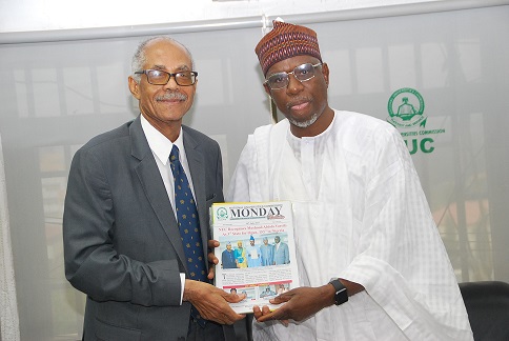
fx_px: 1062
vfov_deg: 18.2
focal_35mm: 75
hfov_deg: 27.0
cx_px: 254
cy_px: 170
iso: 500
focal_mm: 50
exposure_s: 1/60
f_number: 4.8
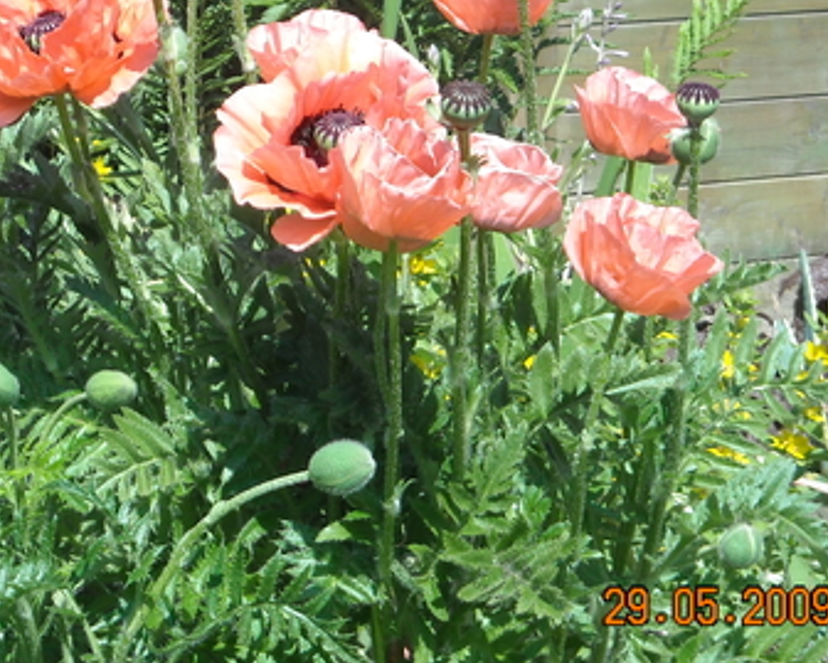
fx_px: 4486
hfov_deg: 10.5
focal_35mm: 183
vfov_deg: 8.4
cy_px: 168
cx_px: 158
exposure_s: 1/239
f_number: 4.7
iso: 64
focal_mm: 17.1
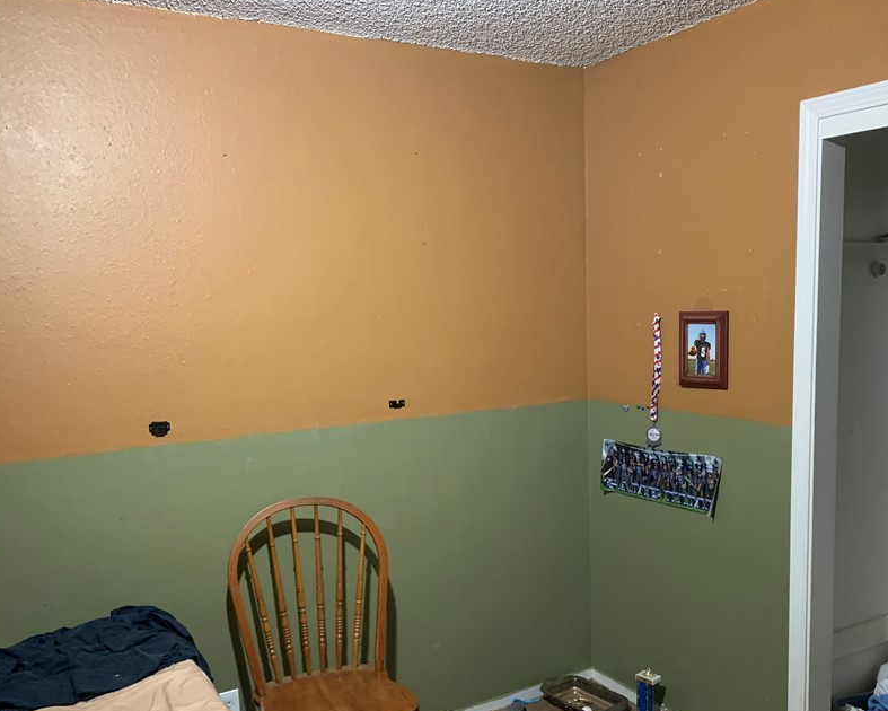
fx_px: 868
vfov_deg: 44.4
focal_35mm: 33
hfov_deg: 54.1
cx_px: 492
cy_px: 421
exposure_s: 1/30
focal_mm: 4.25
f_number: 1.8
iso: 400
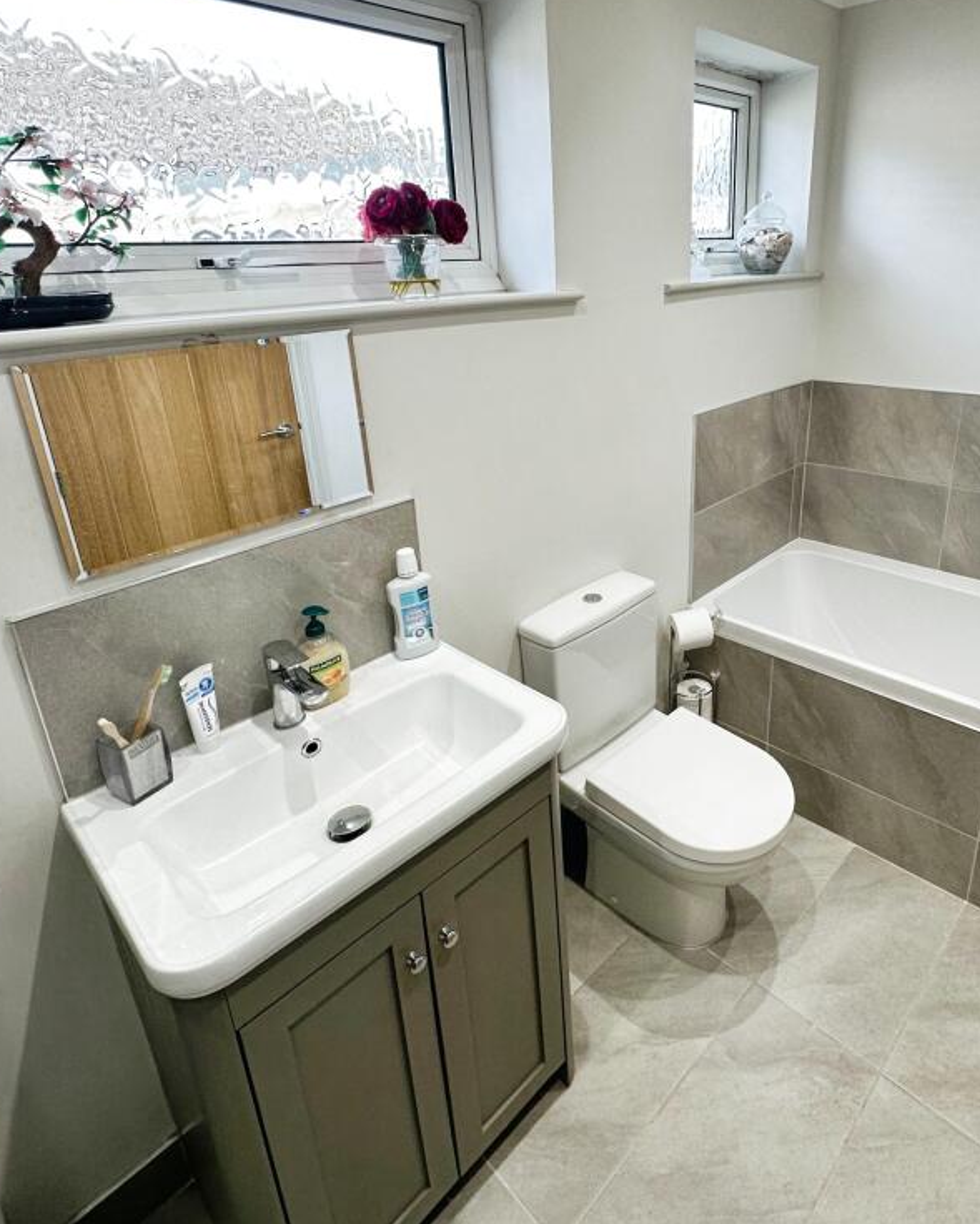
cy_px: 589
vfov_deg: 83.2
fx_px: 689
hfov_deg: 68.5
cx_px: 667
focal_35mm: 19
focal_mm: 2.22
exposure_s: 1/100
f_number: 2.2
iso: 100
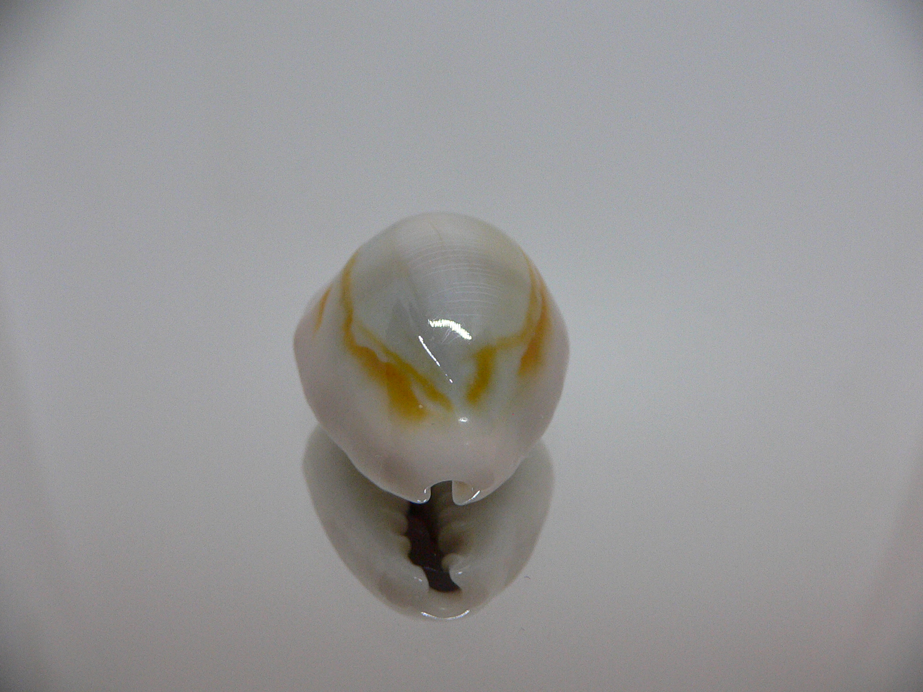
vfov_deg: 40.7
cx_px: 462
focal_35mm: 35
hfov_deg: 52.6
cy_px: 346
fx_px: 933
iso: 200
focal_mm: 4.6
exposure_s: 1/60
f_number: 2.8
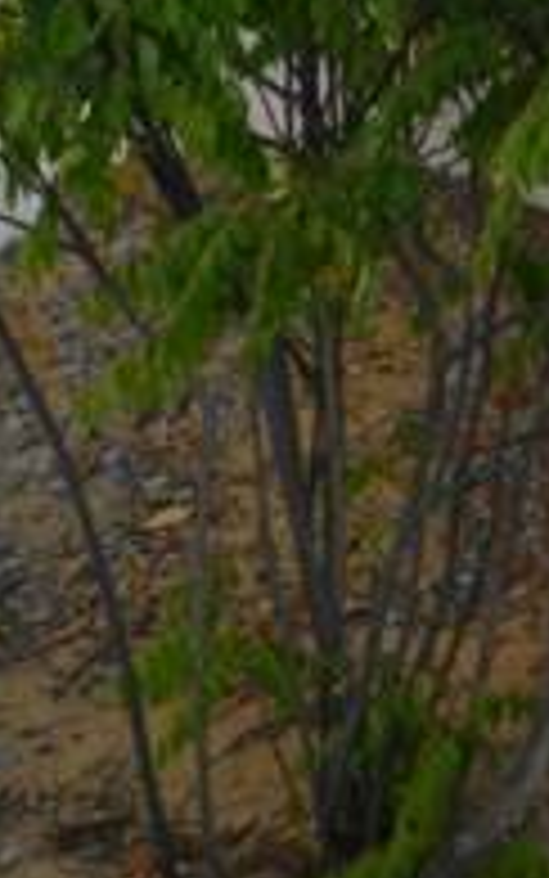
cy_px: -185
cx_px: 562
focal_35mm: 139
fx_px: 3325
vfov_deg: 14.5
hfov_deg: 9.4
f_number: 2.9
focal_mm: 5.7
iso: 100
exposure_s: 1/160
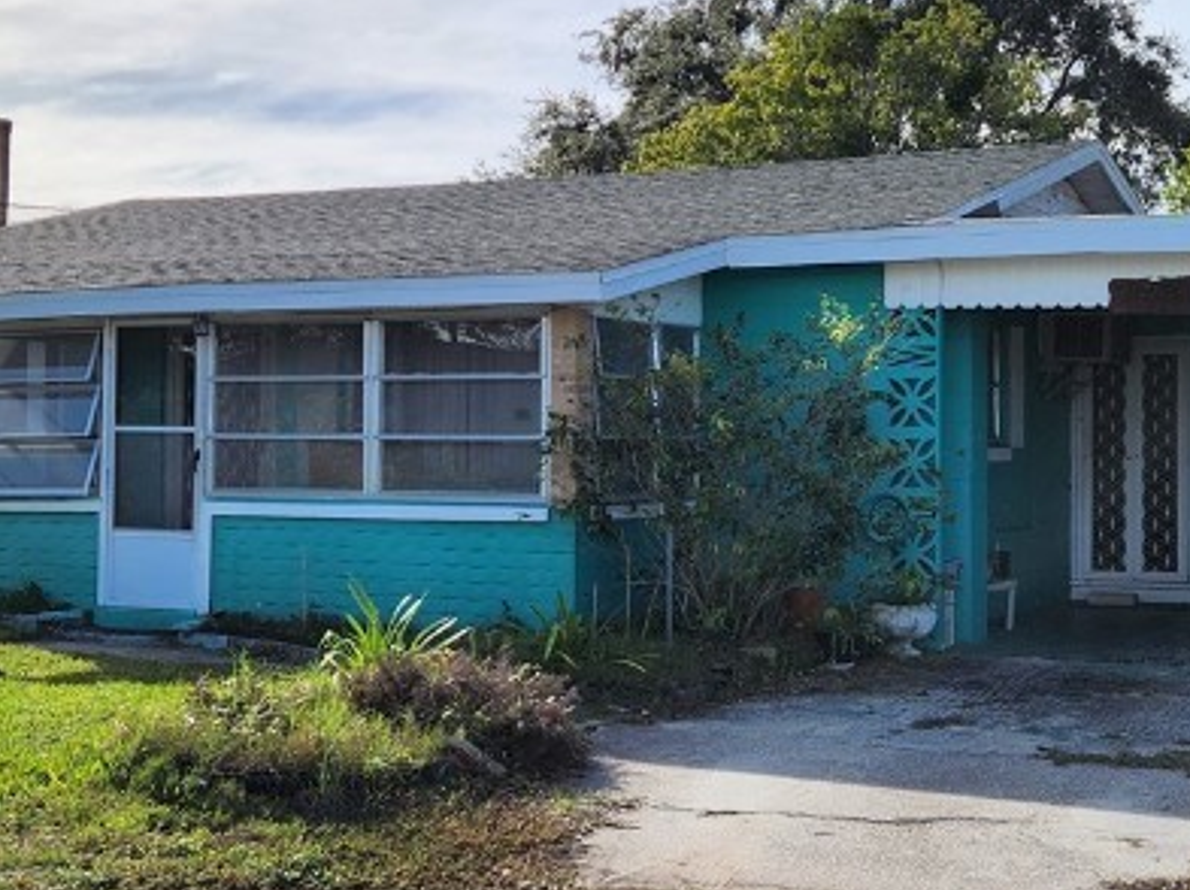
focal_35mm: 60
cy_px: 400
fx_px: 2061
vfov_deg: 24.4
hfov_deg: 32.1
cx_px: 721
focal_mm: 5.4
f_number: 1.8
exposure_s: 1/2593
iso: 20
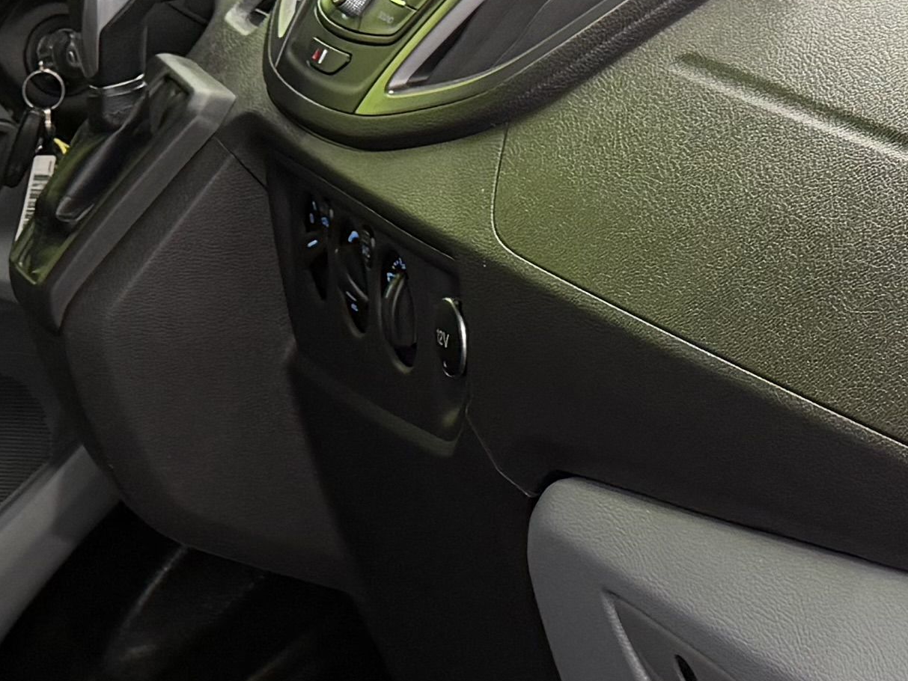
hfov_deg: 16.9
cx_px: -91
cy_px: 290
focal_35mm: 113
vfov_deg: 13.1
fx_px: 2964
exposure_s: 1/50
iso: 125
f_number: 1.78
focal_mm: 6.76
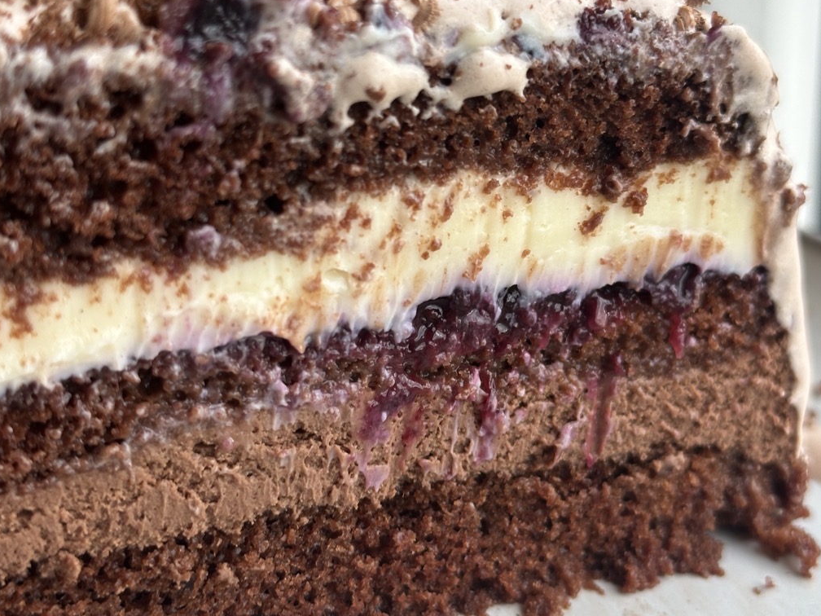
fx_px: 1542
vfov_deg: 22.6
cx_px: 415
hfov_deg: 29.8
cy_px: 286
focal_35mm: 65
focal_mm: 6.86
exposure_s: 1/237
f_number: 1.78
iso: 64
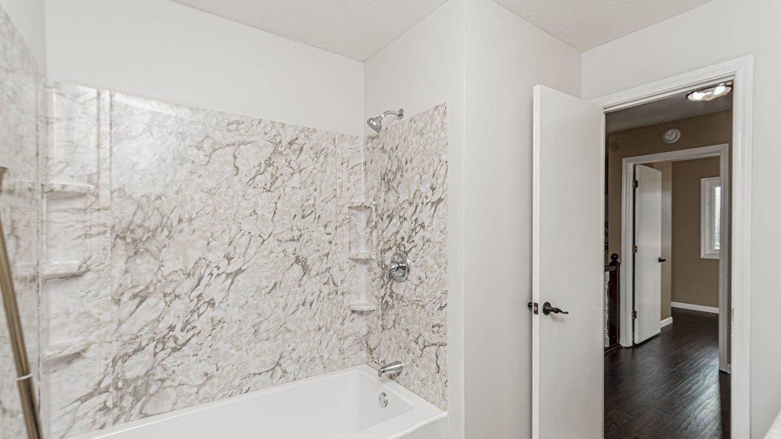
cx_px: 394
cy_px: 244
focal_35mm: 16
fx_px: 331
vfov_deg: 66.9
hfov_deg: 99.4
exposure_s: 1/60
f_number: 10
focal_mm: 10
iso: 200
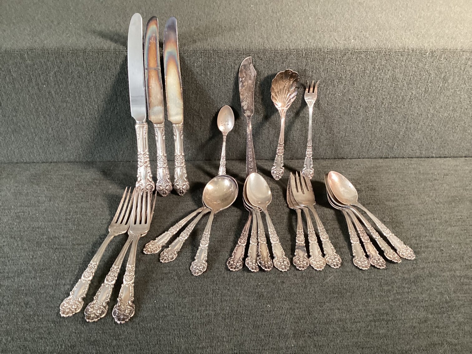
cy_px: 177
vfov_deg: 45.4
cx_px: 236
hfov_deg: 58.3
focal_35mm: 31
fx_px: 423
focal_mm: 3.3
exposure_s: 1/60
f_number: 2.4
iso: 320
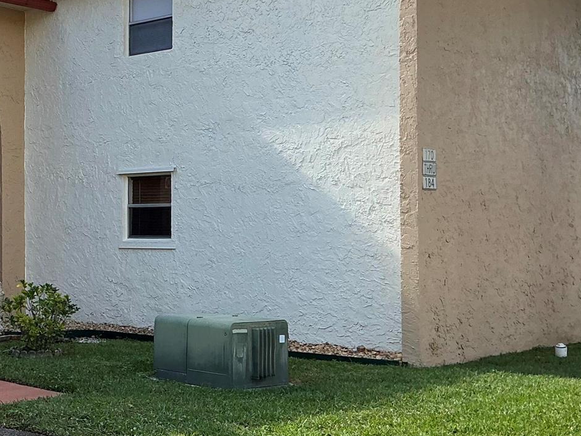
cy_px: 214
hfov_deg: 30.3
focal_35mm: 61
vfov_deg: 24.0
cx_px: 54
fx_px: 1024
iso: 25
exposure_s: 1/509
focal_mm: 3
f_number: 1.8
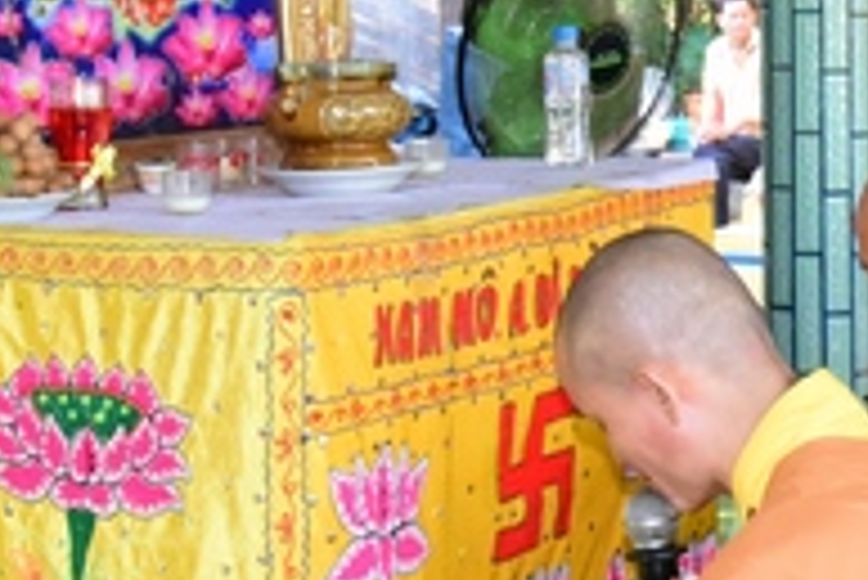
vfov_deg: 10.7
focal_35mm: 128
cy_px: 400
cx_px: 1034
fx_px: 3088
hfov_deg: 15.4
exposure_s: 1/100
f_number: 13
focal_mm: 38
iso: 9000
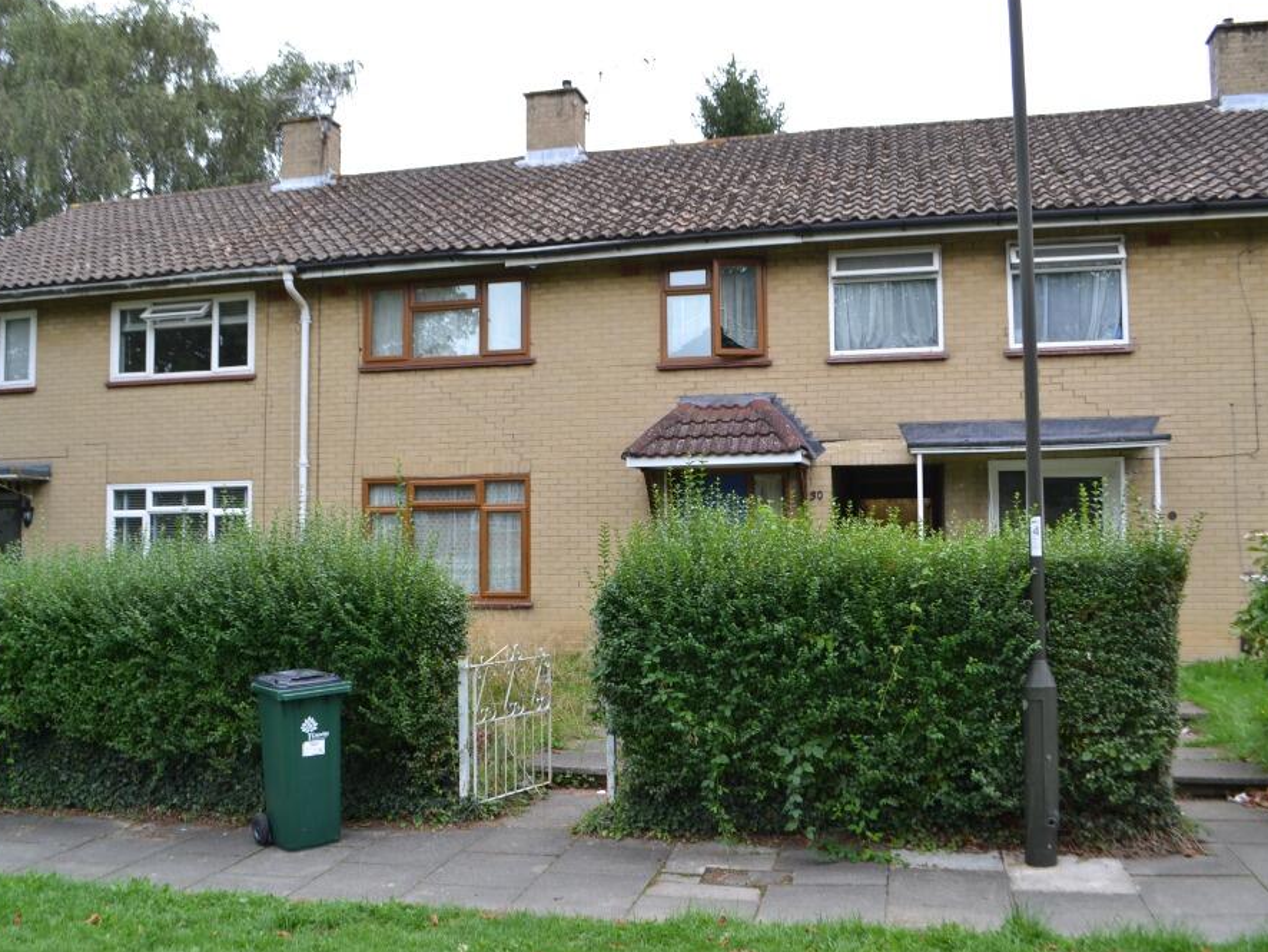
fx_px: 1099
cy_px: 469
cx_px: 598
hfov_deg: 59.9
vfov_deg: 46.8
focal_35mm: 30
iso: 100
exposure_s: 1/125
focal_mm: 18
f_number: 5.6
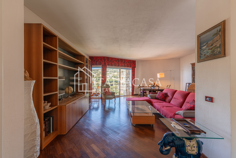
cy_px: 79
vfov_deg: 81.2
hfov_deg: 104.3
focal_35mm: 14
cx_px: 118
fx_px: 92
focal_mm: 14
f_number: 7.1
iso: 200
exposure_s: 1/250
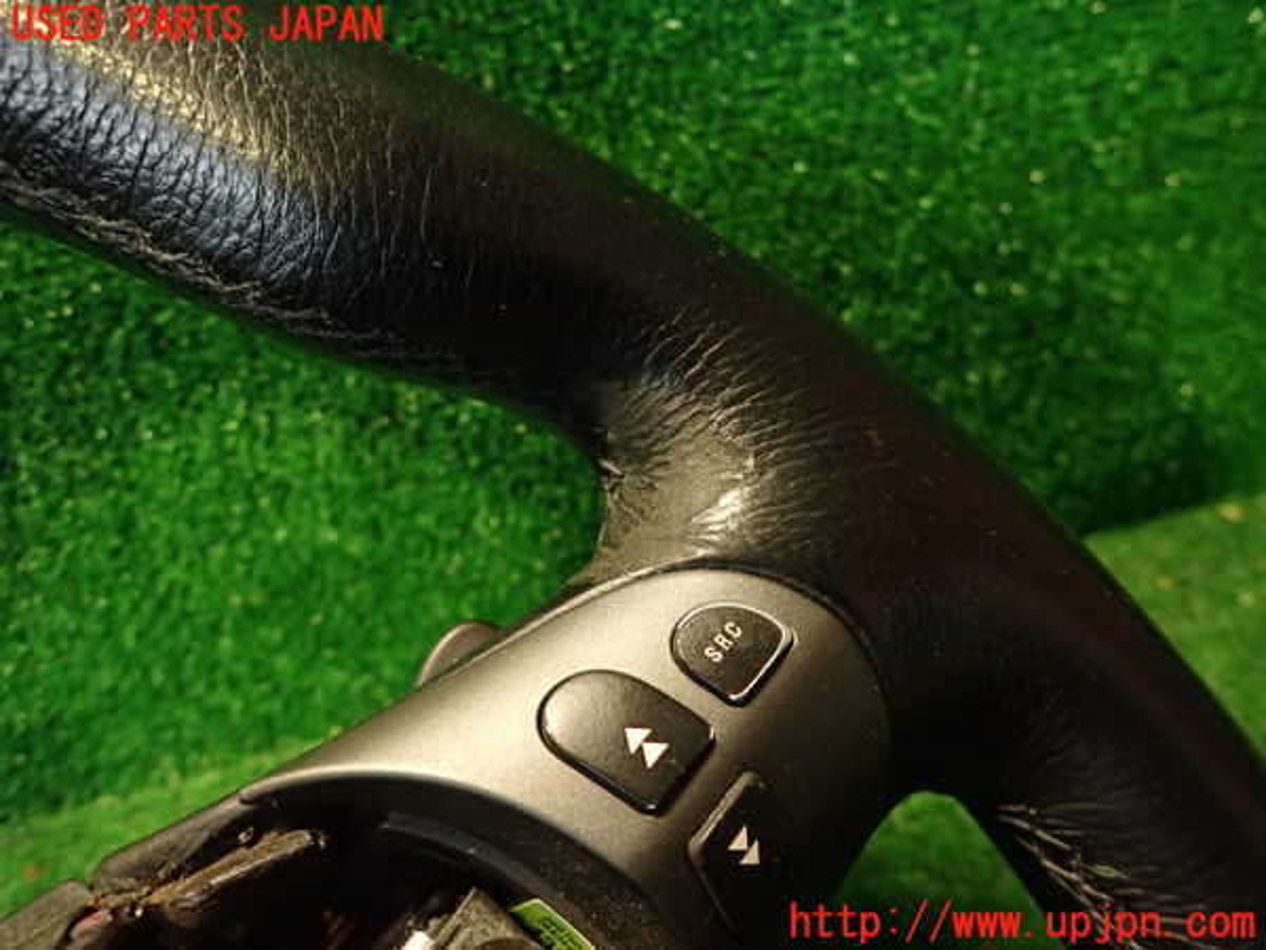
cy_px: 475
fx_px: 914
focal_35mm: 25
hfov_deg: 69.4
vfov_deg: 54.9
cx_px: 633
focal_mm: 4.5
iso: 500
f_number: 2
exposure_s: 1/30
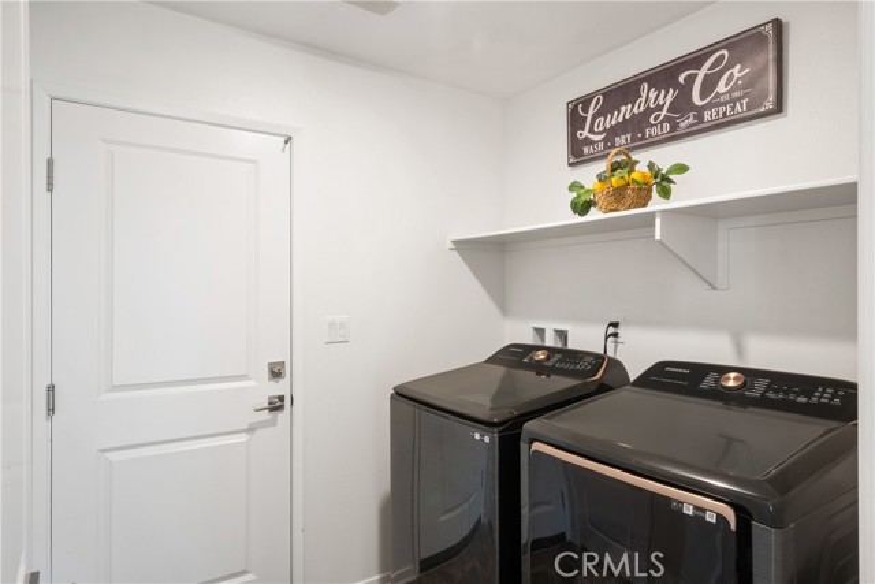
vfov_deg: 62.0
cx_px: 438
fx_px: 486
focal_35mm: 20
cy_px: 292
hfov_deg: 84.0
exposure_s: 30
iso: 40
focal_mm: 20
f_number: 22
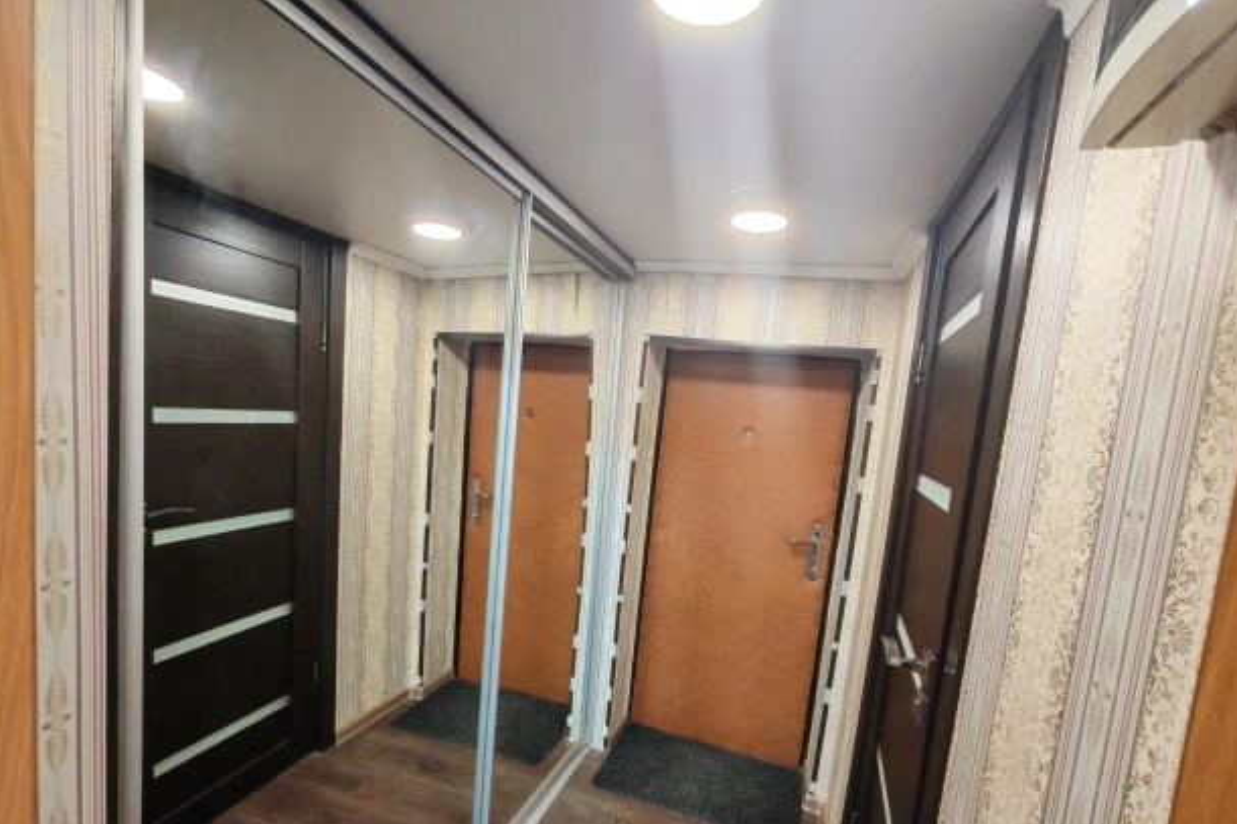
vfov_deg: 70.0
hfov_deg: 93.3
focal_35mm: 17
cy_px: 472
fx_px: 584
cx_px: 617
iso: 200
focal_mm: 1.96
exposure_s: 1/33
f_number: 2.2
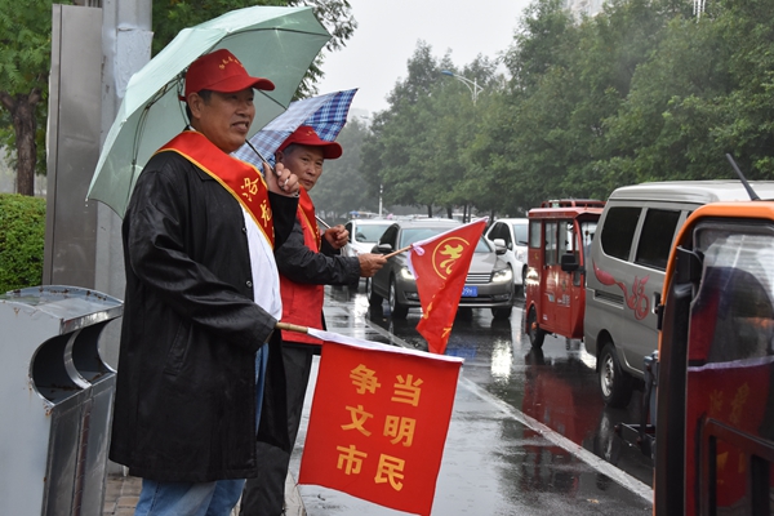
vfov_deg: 21.6
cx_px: 387
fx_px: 1354
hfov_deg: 31.9
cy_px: 258
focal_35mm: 63
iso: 800
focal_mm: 42
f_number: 7.1
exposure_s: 1/200
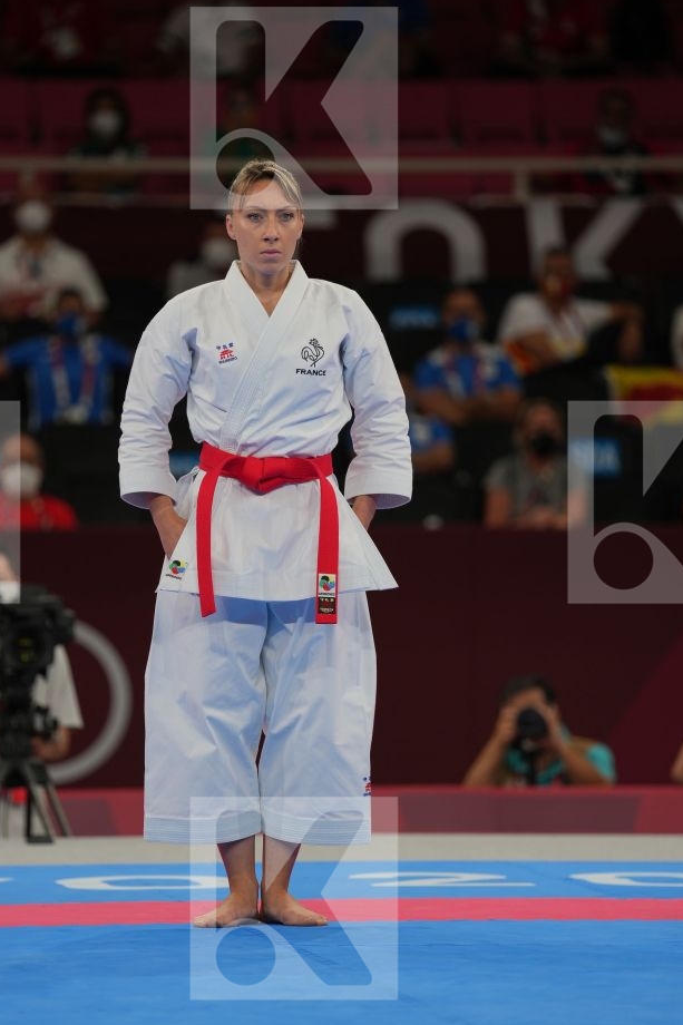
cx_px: 294
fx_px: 7430
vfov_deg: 7.9
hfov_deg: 5.3
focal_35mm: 261
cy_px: 502
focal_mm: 200
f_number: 2.8
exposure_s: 1/500
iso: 200
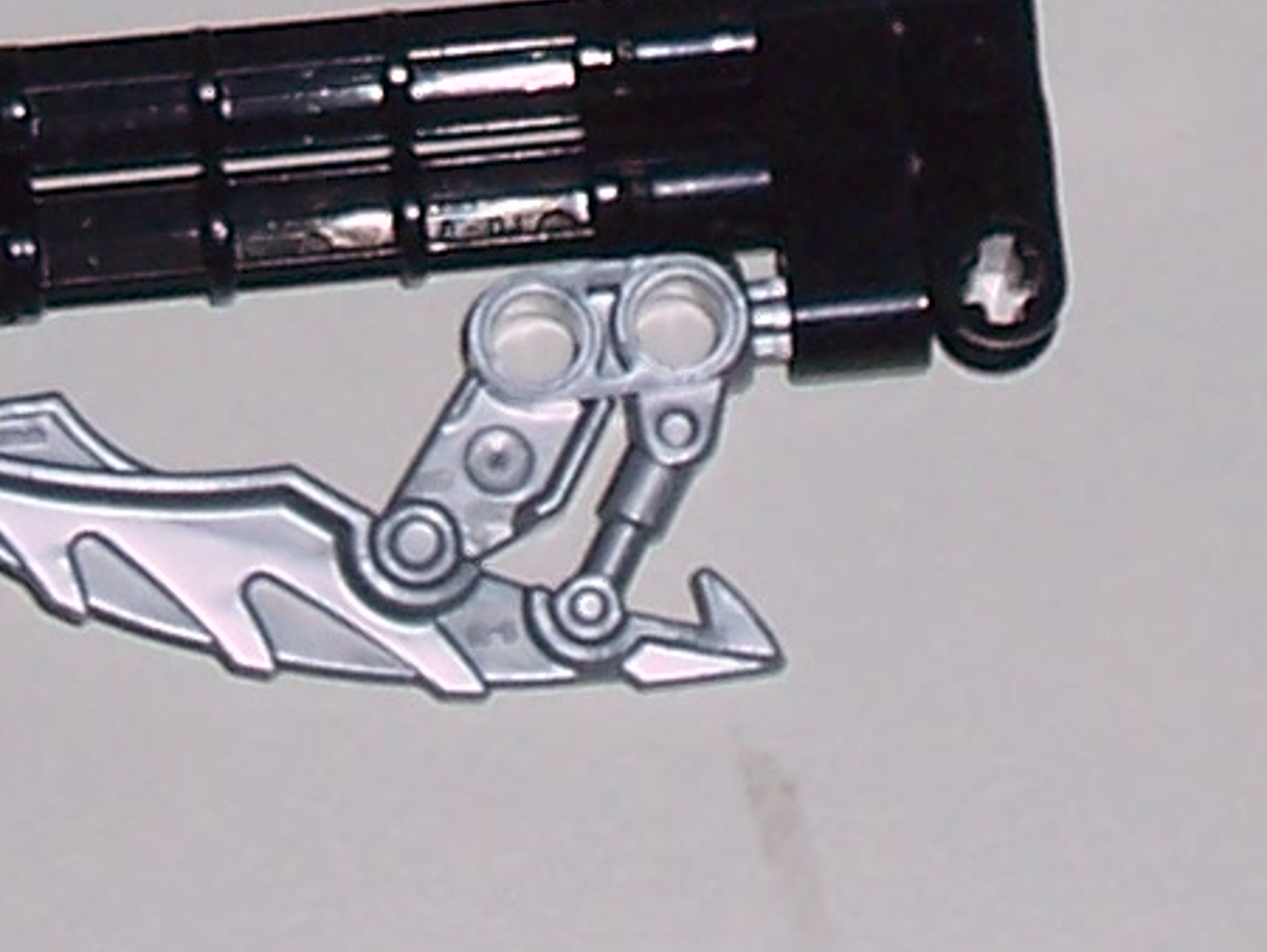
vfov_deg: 6.7
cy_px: -960
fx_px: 7874
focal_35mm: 215
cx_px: 318
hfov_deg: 9.2
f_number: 3
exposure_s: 1/60
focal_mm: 7
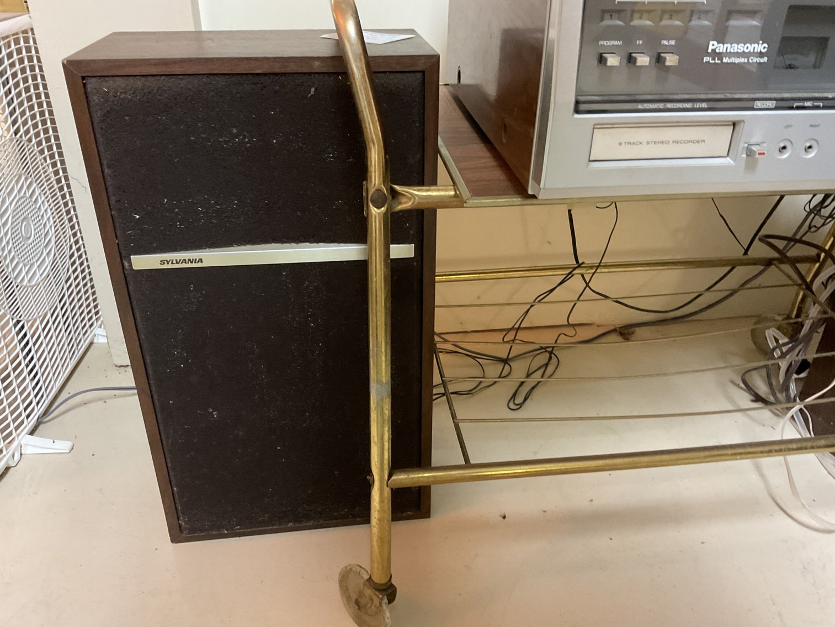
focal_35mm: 29
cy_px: 314
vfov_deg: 48.2
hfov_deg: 61.7
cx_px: 418
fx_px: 700
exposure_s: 1/30
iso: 250
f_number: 1.8
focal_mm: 3
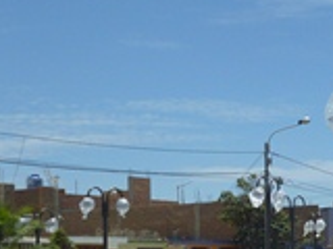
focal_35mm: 115
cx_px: 262
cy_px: 187
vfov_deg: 12.8
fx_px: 1106
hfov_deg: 17.0
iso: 100
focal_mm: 7.3
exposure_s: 1/160
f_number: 11
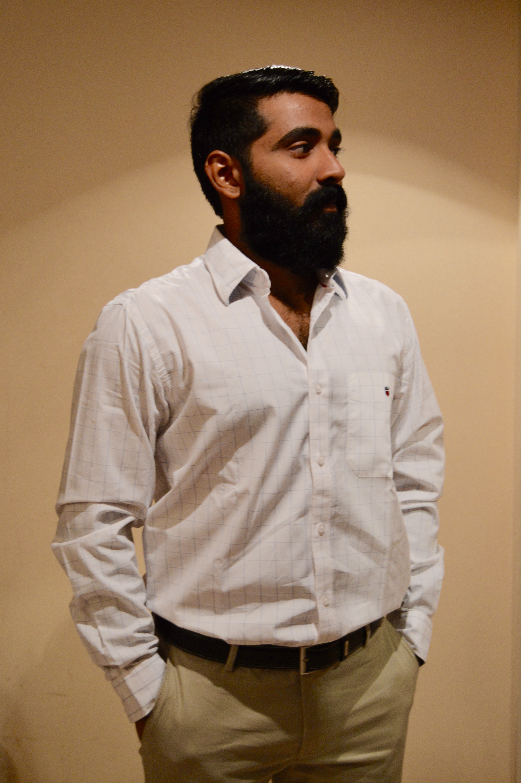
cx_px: 260
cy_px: 392
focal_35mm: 52
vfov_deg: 37.9
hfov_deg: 25.7
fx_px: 1142
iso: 640
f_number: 4.5
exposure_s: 1/15
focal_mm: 35
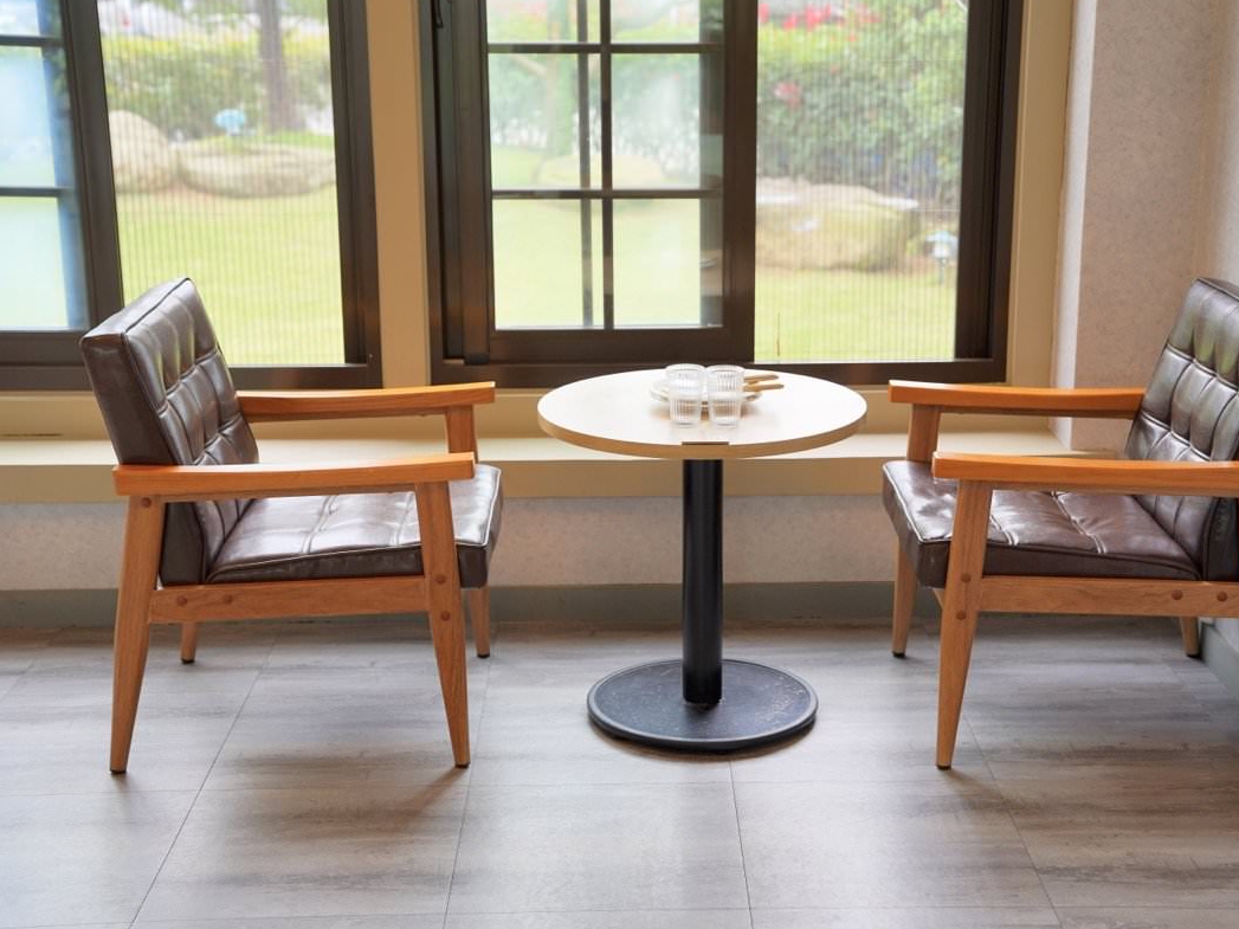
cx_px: 670
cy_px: 458
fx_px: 1937
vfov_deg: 27.0
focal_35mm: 54
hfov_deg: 35.5
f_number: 4
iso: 125
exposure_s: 1/60
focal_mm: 49.1
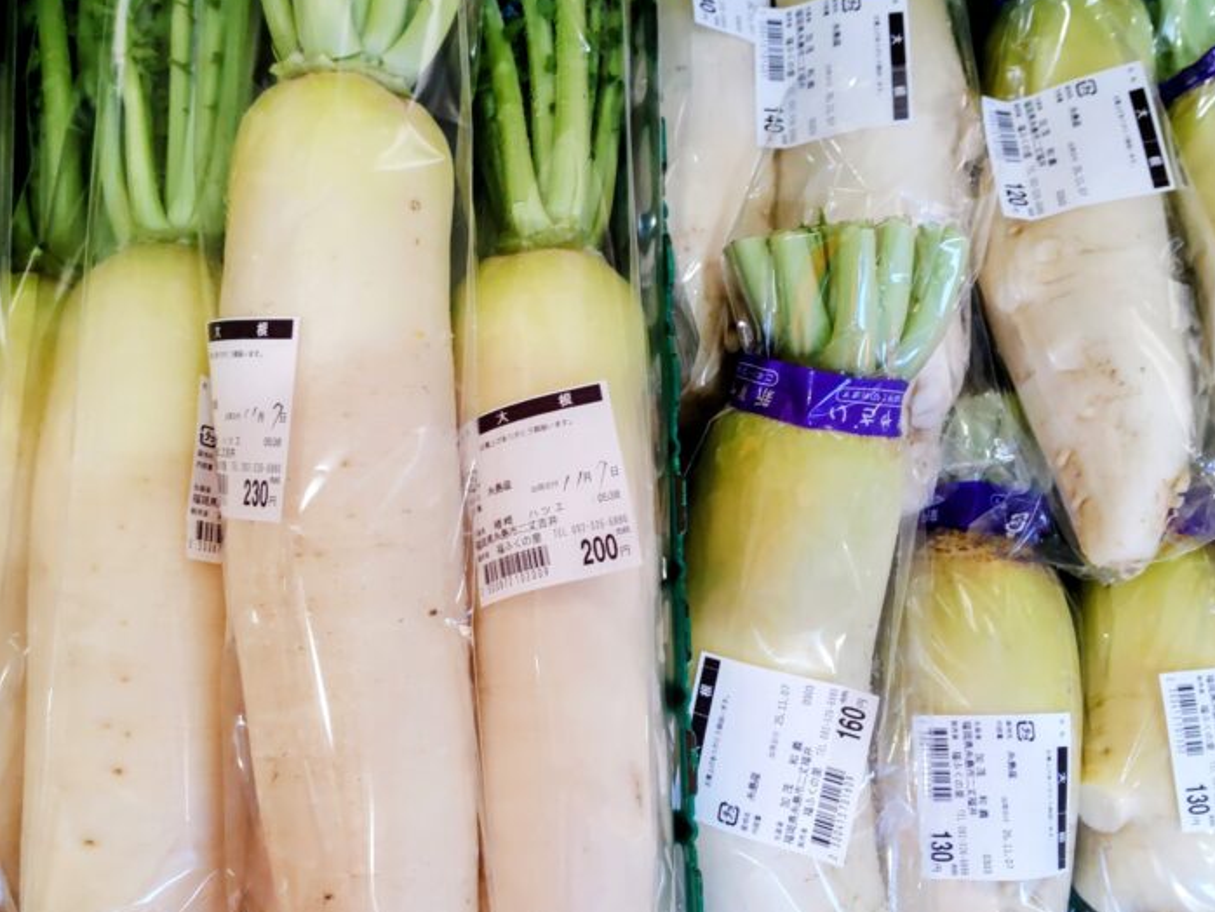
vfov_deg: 42.9
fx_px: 1159
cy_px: 493
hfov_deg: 55.2
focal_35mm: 33
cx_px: 527
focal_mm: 3.43
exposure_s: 1/50
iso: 108
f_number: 2
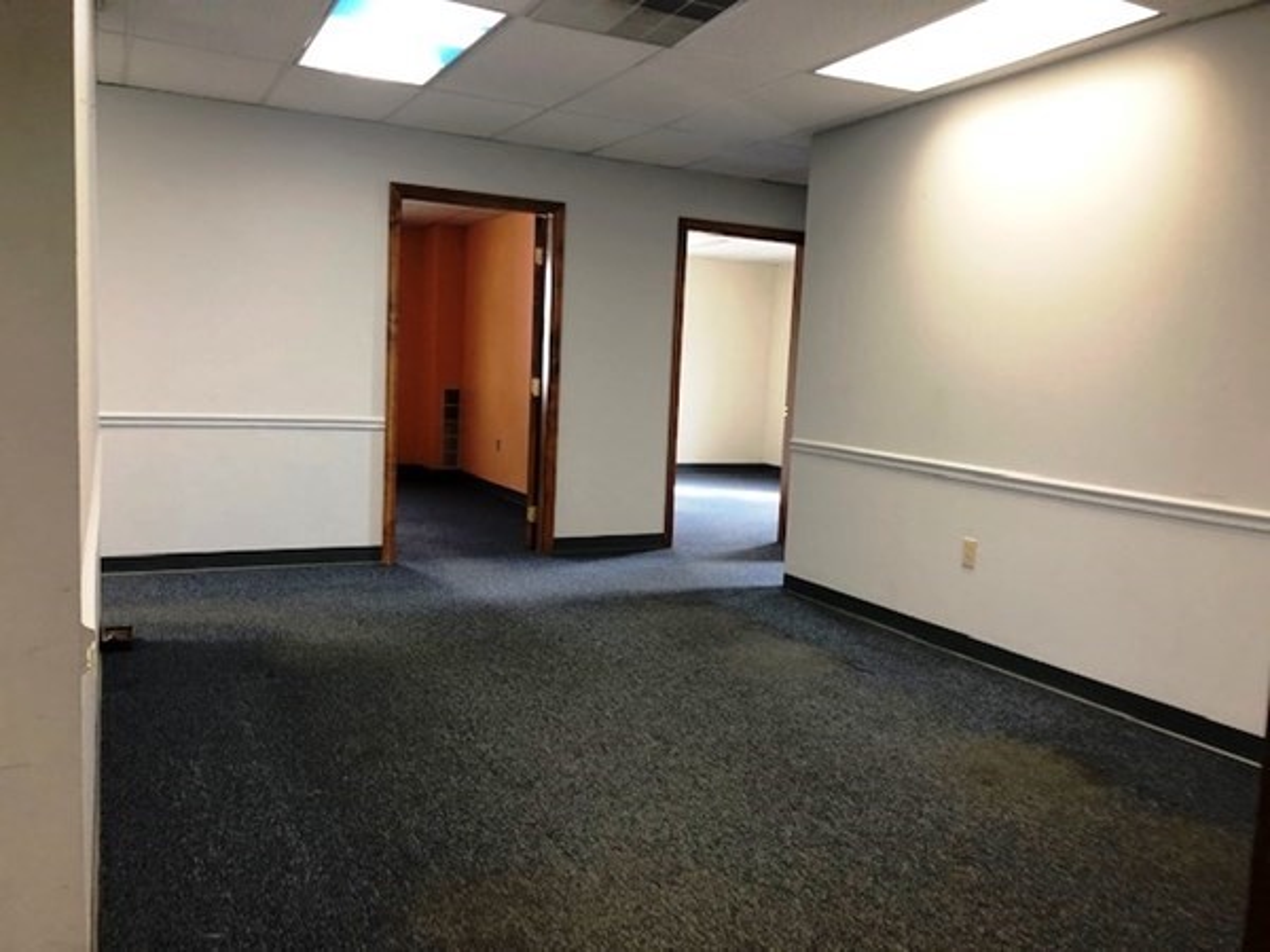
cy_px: 476
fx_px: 1027
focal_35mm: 28
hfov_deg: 63.4
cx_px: 635
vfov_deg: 49.7
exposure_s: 1/17
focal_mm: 3.99
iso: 40
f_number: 1.8
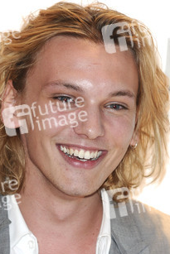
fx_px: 2417
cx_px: 69
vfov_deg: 6.0
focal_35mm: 342
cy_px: 158
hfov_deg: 4.0
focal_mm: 175
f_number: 4
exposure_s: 1/200
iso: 250
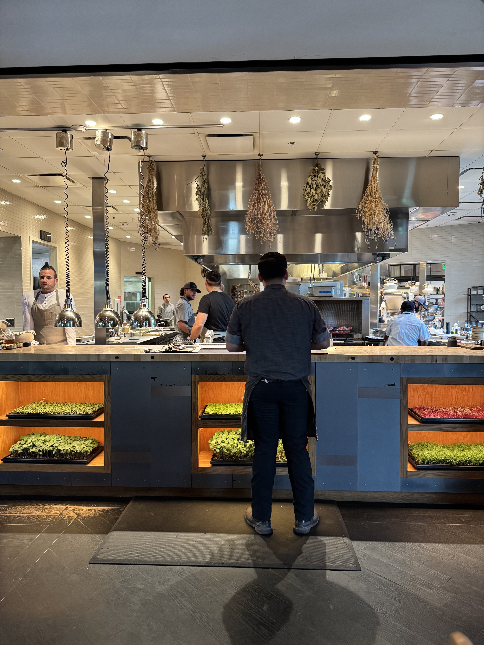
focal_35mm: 24
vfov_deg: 71.6
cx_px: 242
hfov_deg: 56.8
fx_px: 447
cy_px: 322
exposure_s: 1/60
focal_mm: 6.76
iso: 250
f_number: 1.78
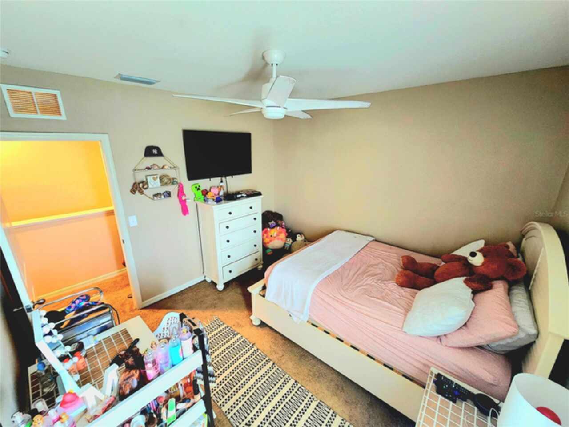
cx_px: 284
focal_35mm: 13
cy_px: 214
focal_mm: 2.2
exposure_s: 1/30
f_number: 2.2
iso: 320
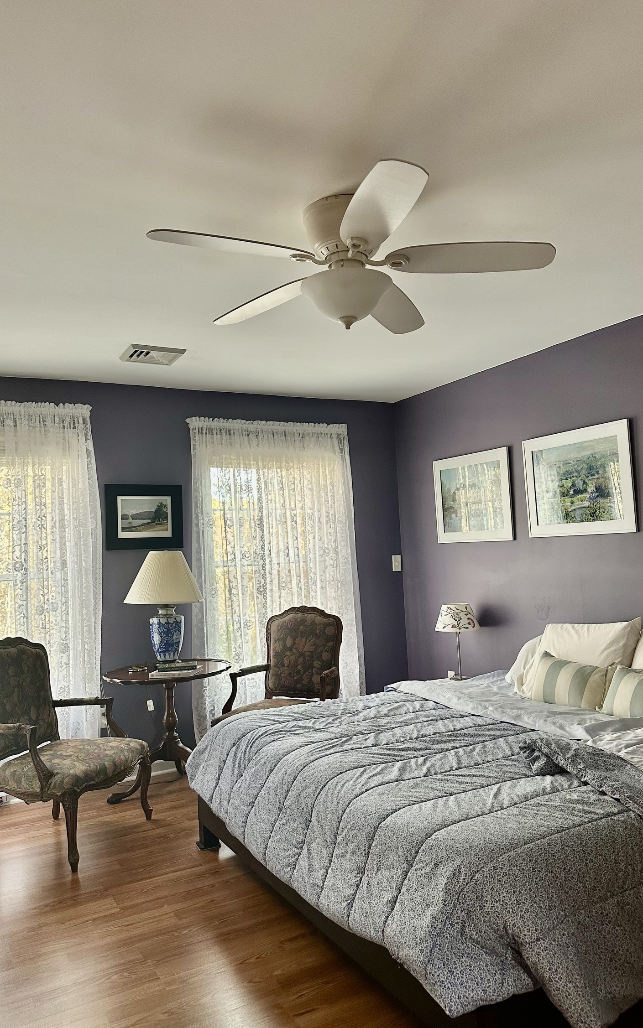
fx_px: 729
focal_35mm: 26
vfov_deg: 70.4
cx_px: 317
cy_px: 514
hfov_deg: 47.6
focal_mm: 6.86
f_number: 1.78
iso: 250
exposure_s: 1/60
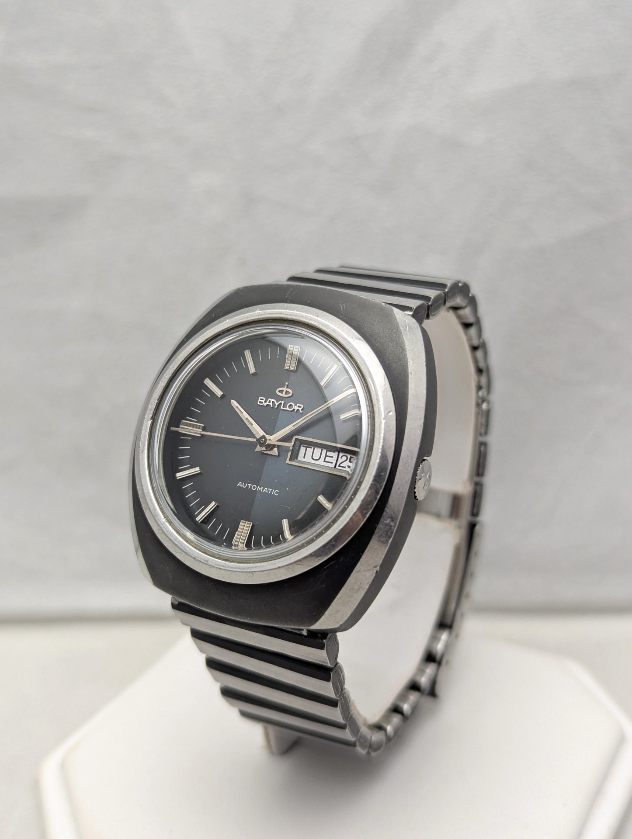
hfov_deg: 30.3
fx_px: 1165
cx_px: 316
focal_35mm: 48
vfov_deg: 39.6
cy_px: 420
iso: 102
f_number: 1.85
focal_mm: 6.81
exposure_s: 1/24
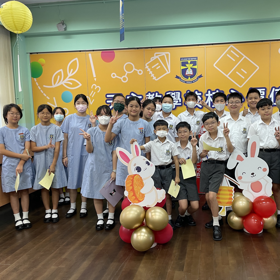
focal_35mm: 31
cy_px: 139
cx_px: 180
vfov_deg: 52.5
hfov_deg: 51.8
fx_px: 284
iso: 80
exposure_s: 1/50
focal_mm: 4.2
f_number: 1.6
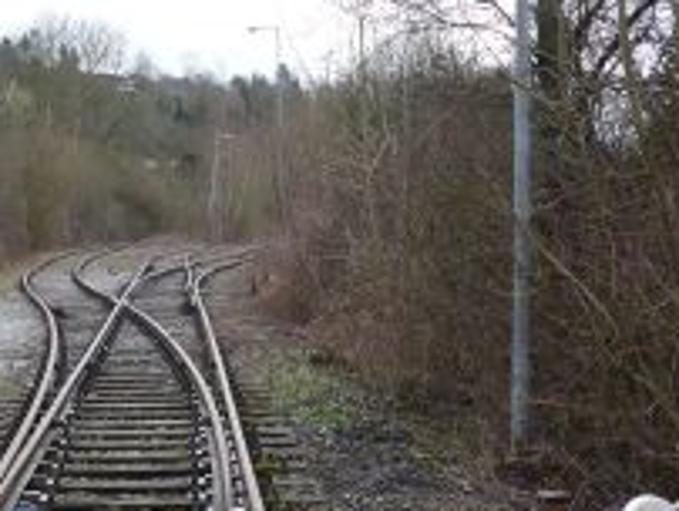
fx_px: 1493
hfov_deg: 25.5
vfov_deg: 19.4
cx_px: 242
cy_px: 303
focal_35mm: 76
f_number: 4
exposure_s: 1/200
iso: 100
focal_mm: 5.2
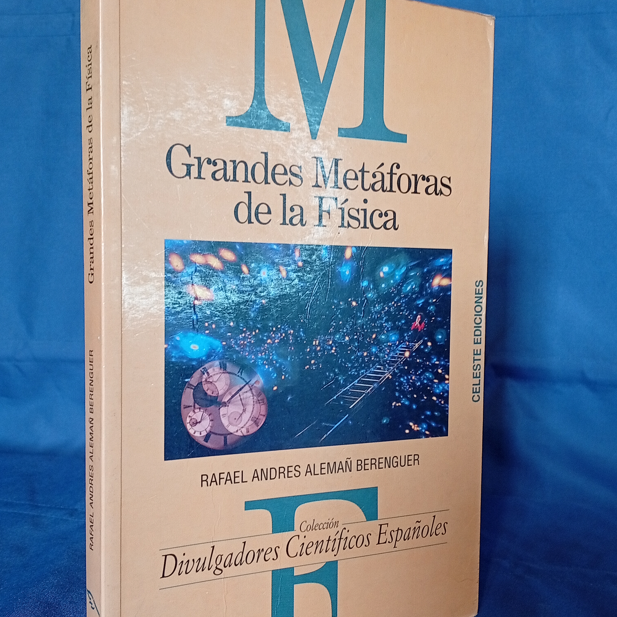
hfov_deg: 40.0
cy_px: 321
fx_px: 847
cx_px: 303
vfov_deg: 40.0
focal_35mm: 42
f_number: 1.8
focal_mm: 3.98
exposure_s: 1/33.3
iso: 395
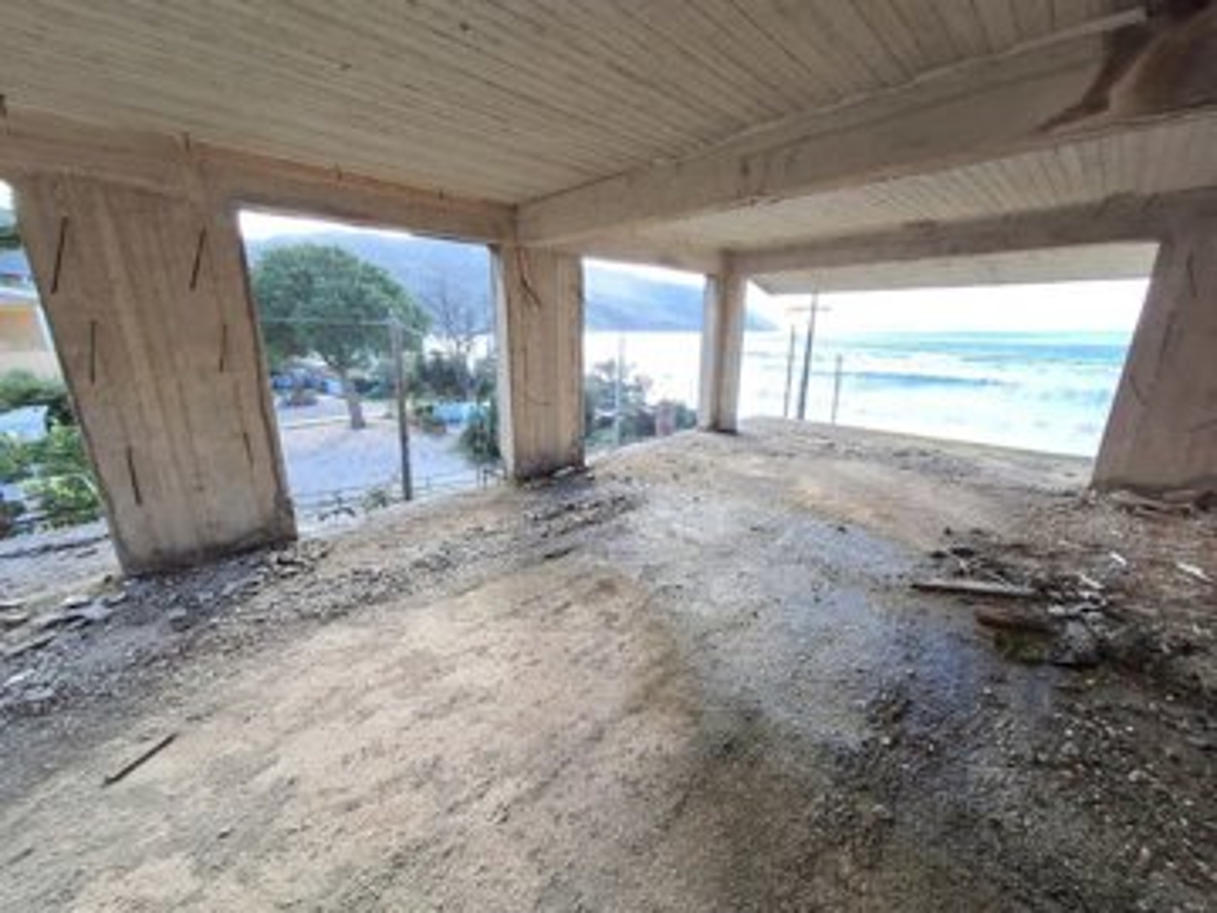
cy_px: 456
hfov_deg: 106.2
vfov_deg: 89.9
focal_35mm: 13
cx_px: 608
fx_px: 457
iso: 40
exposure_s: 1/230
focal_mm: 1.74
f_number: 2.2
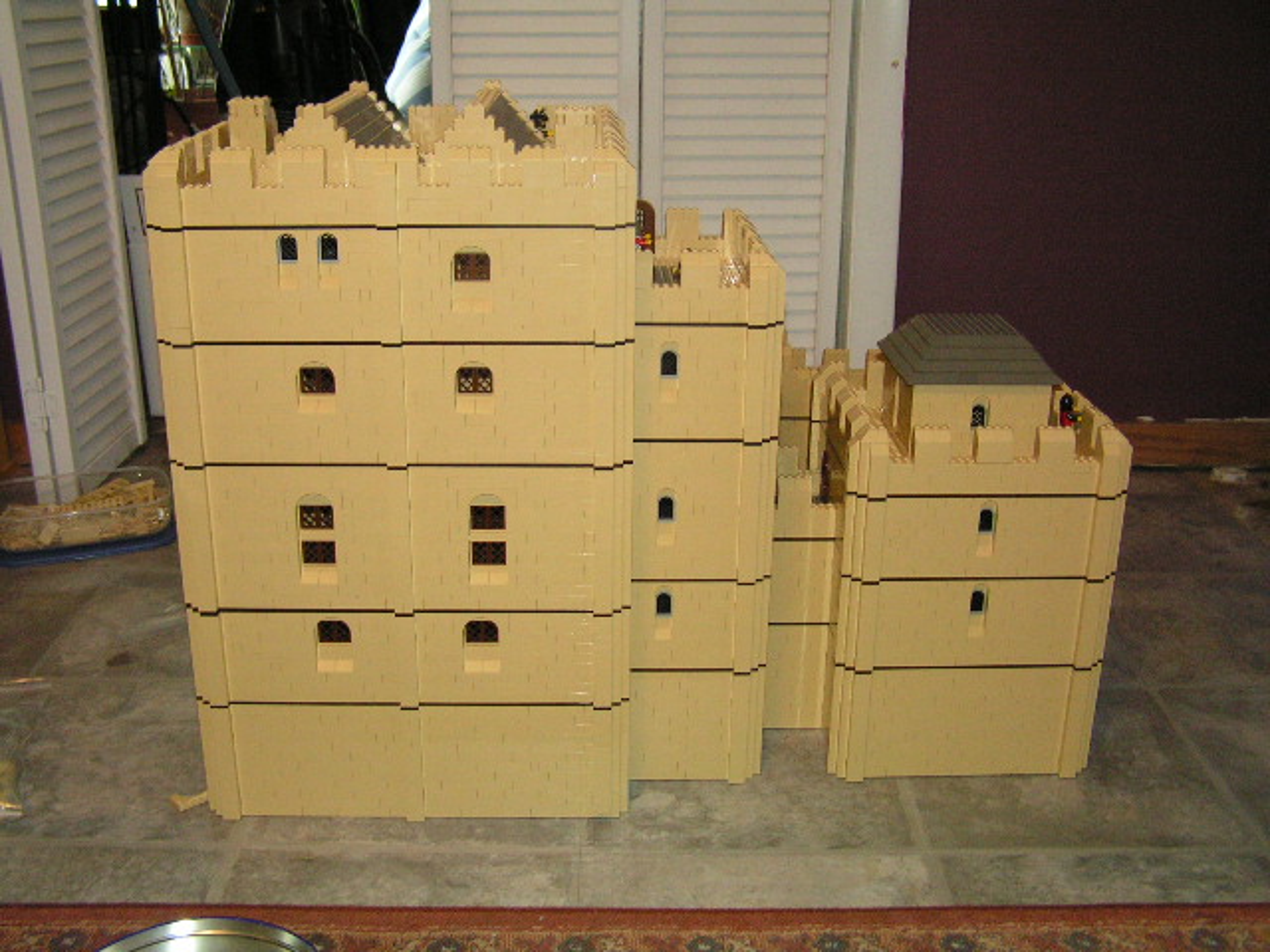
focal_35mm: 38
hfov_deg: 49.0
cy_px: 476
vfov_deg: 37.7
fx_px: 1394
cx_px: 635
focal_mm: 6.3
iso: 200
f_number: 2.8
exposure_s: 1/40
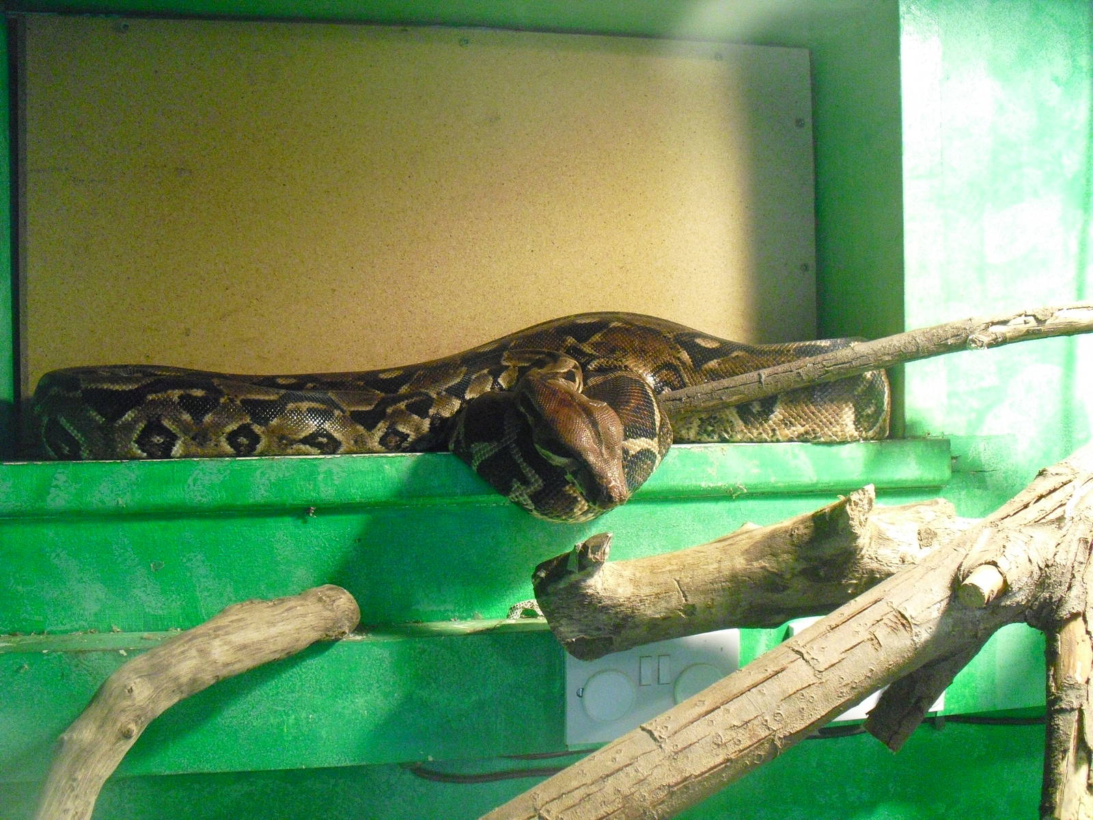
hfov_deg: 51.4
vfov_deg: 39.7
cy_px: 410
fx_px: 1137
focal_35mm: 36
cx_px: 546
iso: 800
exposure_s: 1/25
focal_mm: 6.3
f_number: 3.1
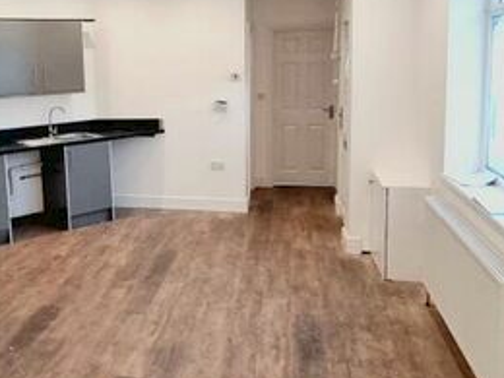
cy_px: 139
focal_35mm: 35
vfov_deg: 40.4
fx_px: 510
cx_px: 145
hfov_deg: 51.1
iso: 200
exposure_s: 1/50
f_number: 2.2
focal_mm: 2.2
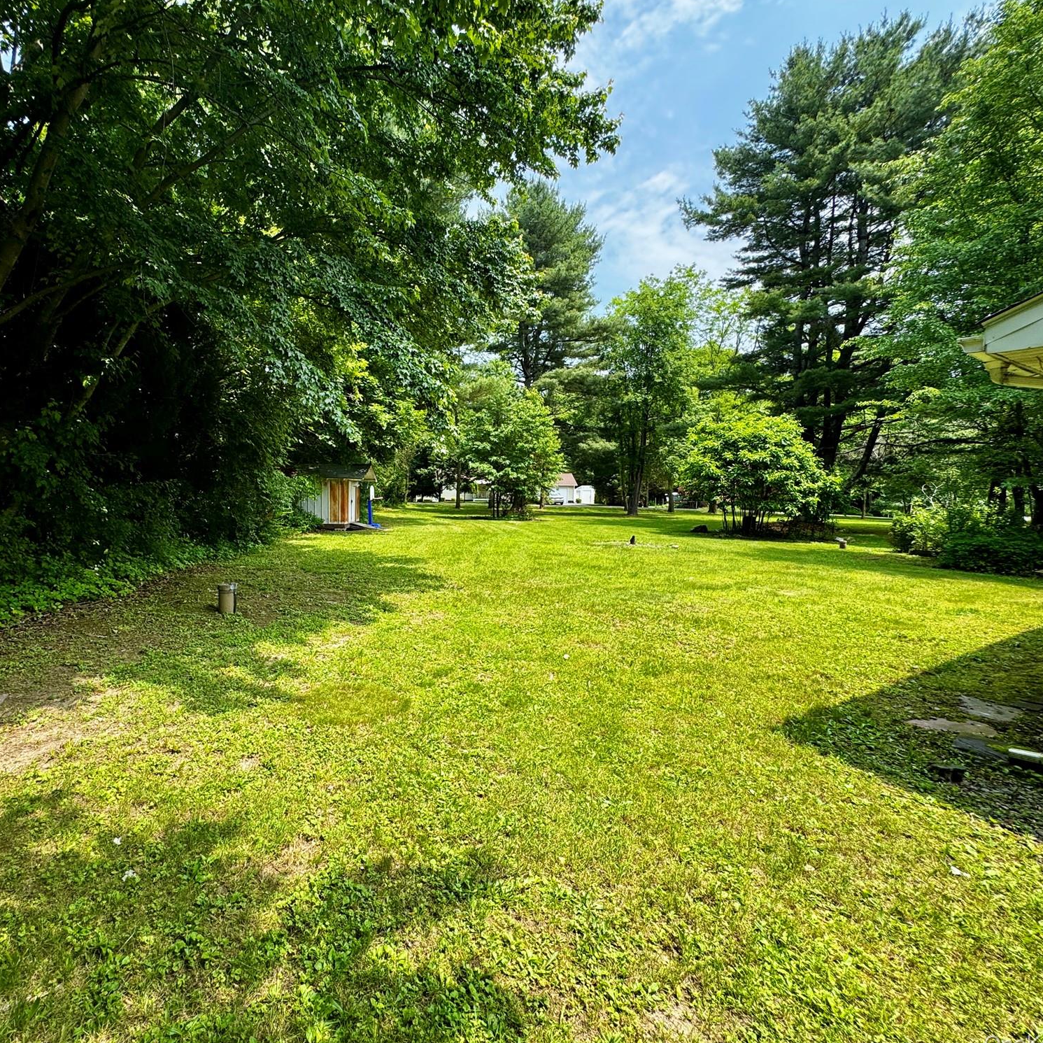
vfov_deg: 84.0
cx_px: 410
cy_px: 523
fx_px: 580
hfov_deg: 82.8
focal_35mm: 17
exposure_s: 1/505
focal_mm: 2.22
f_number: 2.2
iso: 40
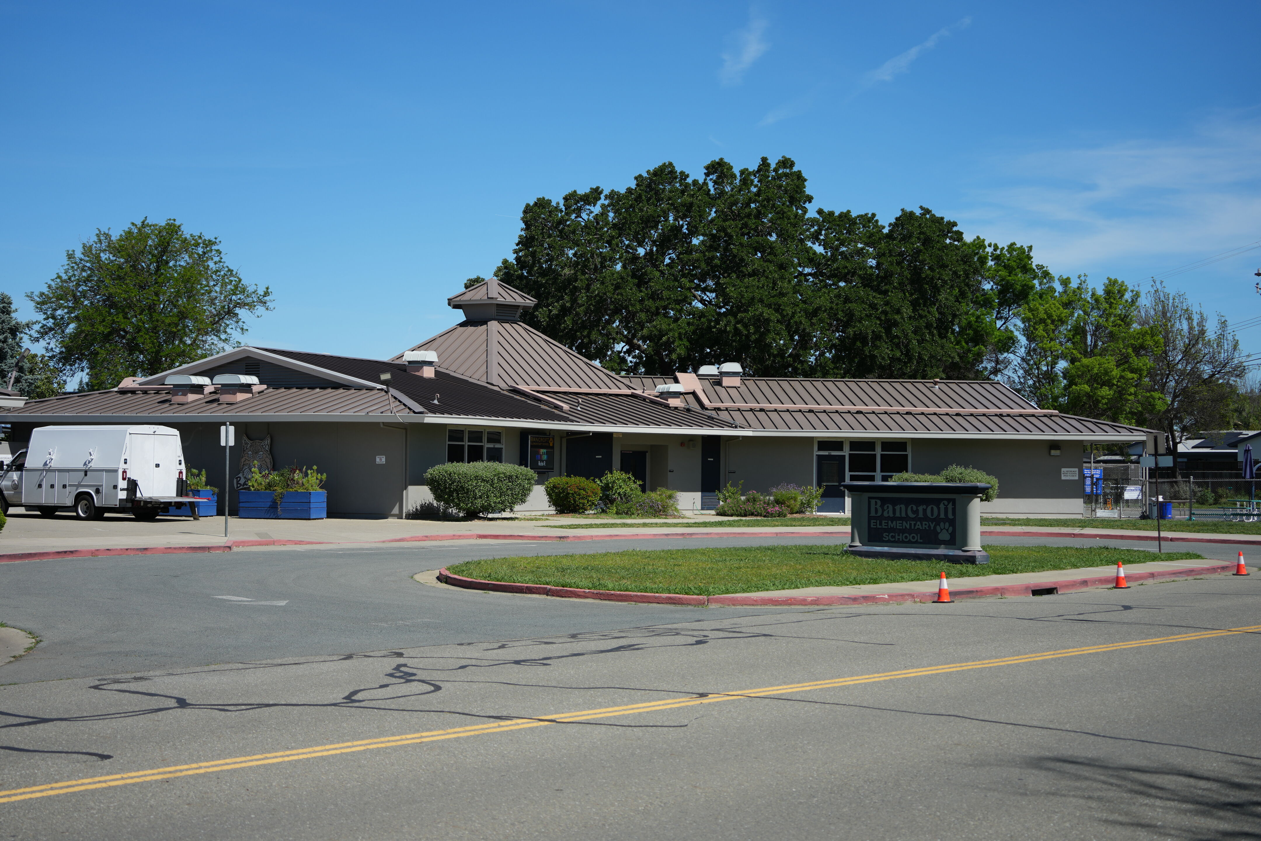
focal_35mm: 50
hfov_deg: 39.6
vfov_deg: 27.0
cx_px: 630
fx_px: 1751
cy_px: 420
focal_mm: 50
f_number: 4.5
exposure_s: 1/1000
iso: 100
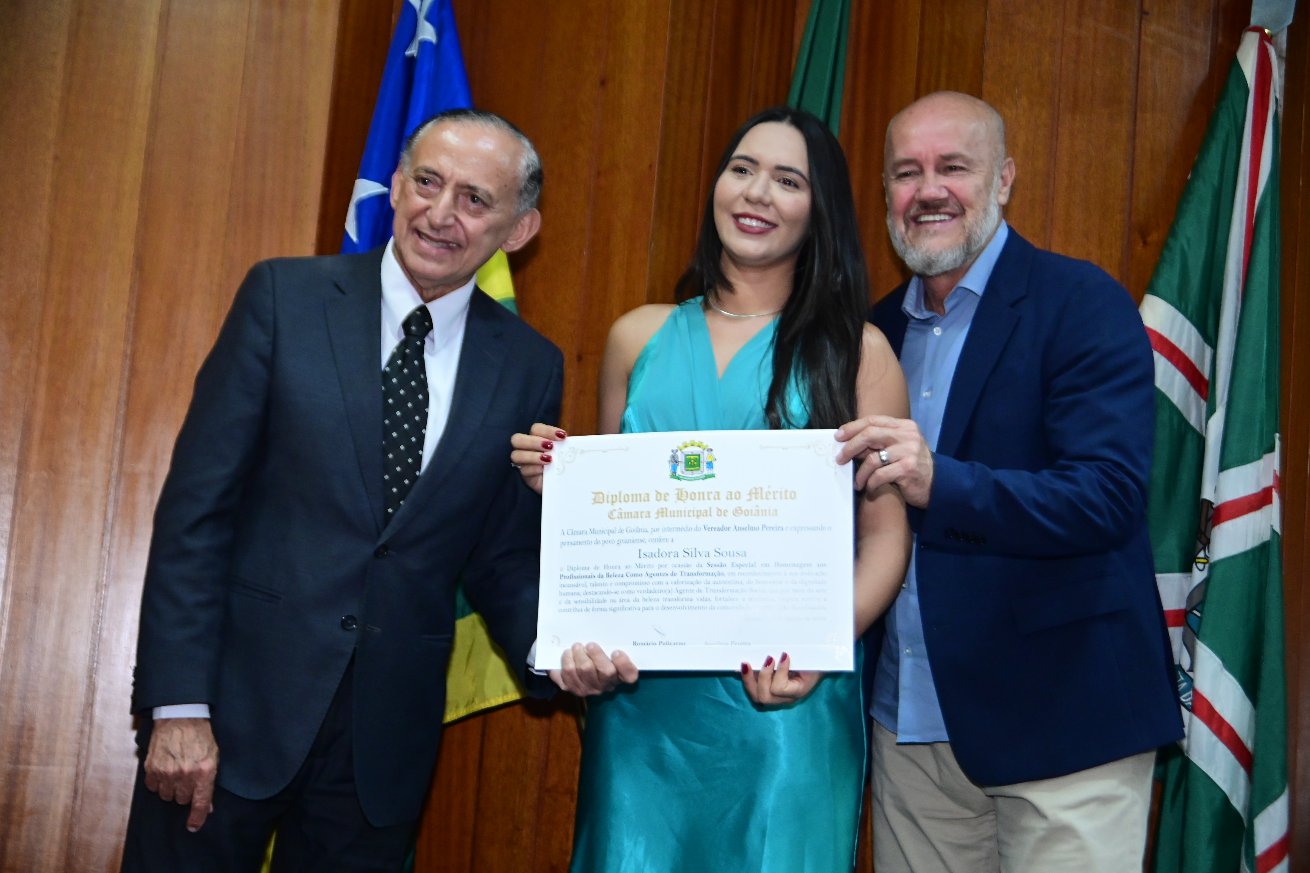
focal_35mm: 62
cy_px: 436
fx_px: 2256
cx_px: 655
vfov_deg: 21.9
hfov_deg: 32.4
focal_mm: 62
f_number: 5.6
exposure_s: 1/250
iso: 5000
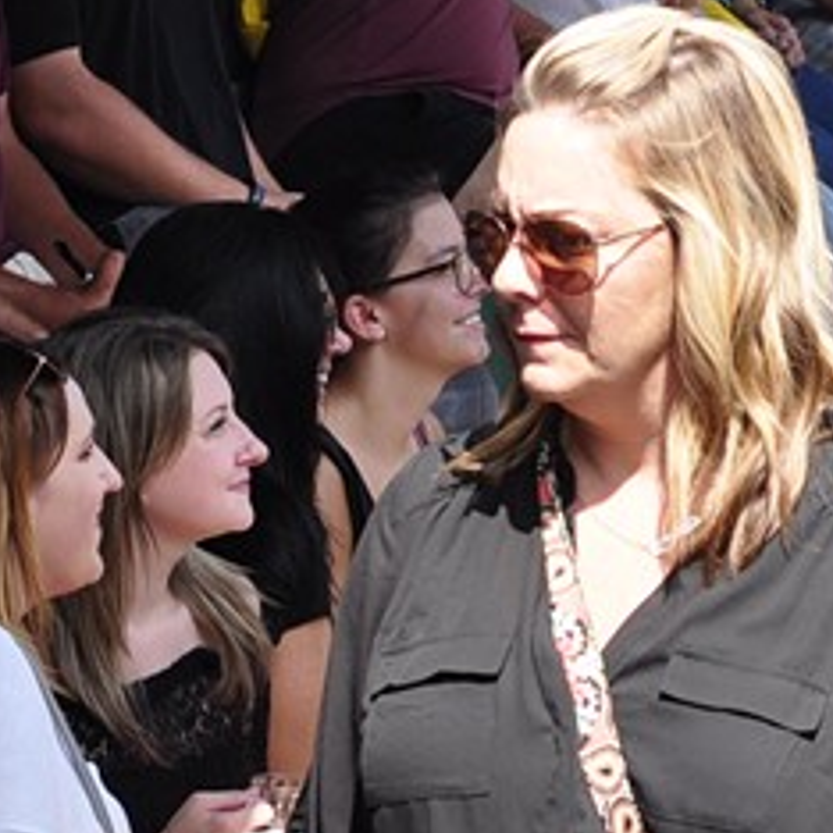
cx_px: 509
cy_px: -32
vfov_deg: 6.4
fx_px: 7405
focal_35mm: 272
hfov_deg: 6.4
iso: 200
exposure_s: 1/320
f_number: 5
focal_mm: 50
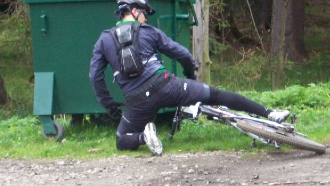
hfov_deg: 12.2
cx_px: 187
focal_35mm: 176
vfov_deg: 6.9
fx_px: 1540
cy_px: 51
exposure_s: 1/160
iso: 400
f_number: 4.4
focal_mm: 19.2
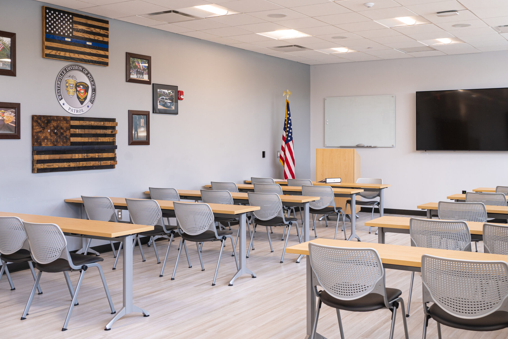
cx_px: 282
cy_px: 161
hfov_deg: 48.4
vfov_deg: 33.4
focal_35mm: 40
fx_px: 564
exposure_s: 1/5
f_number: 9
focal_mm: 35
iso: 200
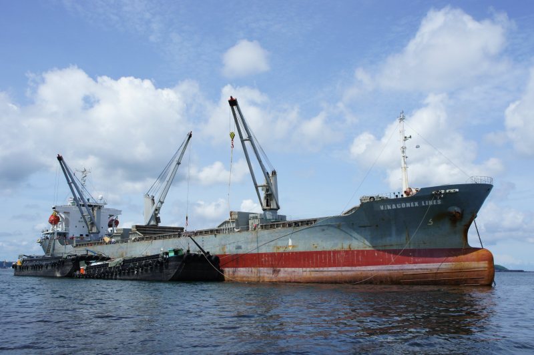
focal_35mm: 33
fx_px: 489
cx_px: 267
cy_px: 178
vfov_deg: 39.9
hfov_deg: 57.3
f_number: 11
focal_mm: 22
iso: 200
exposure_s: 1/250
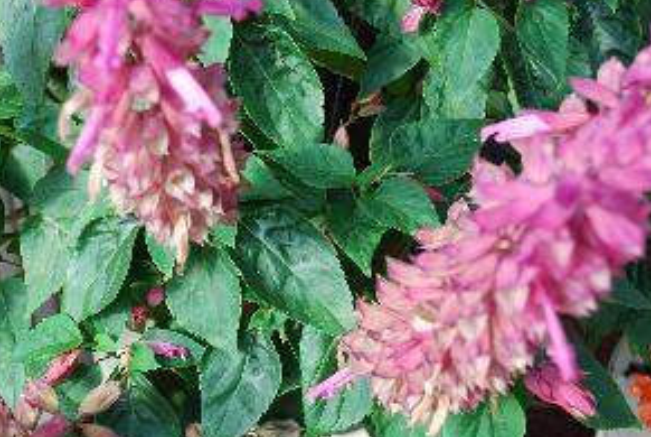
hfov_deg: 30.5
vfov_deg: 20.7
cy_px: 177
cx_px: 298
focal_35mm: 66
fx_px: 1195
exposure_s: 1/60
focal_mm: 32
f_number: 5.6
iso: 200
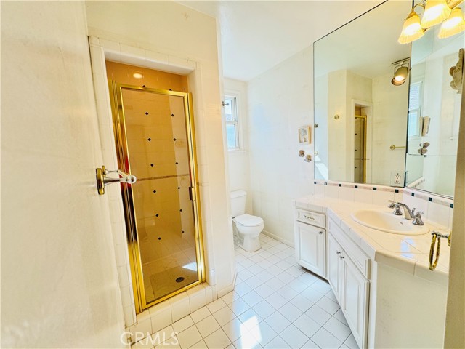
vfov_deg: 85.7
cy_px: 174
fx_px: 188
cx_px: 232
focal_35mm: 14
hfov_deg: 102.1
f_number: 2.2
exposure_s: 1/120
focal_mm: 2.22
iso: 100
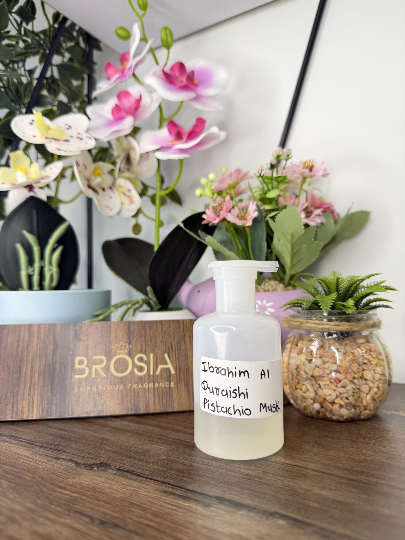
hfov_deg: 56.8
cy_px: 270
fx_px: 374
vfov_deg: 71.6
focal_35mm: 24
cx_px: 202
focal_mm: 6.76
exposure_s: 1/100
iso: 100
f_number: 1.78
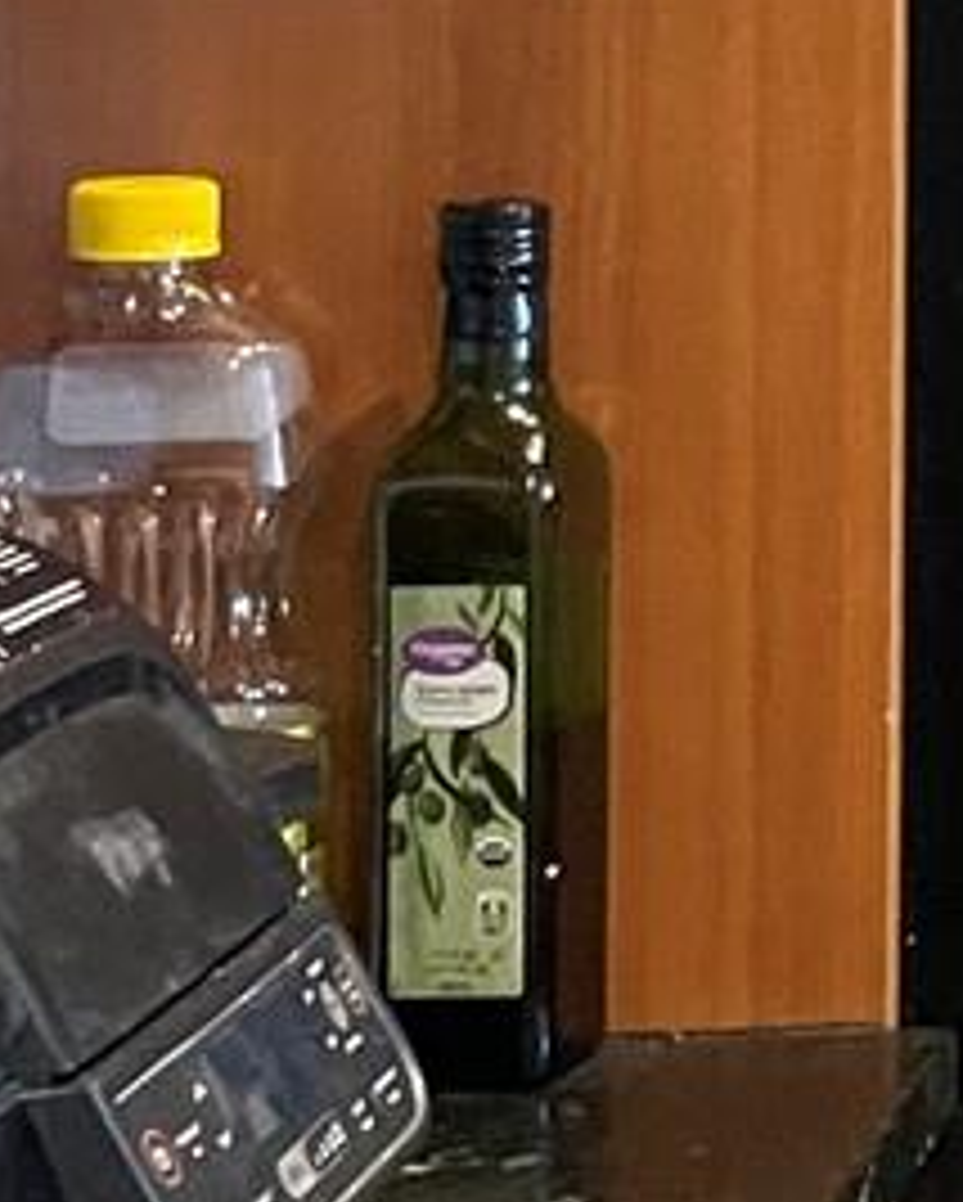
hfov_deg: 8.4
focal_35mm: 146
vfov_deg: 12.8
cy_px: -311
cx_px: 3123
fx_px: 5196
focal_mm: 5.1
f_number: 1.6
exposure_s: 1/30
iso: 500
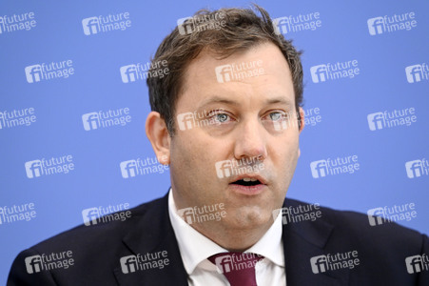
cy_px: 143
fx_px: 2203
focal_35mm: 185
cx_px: 214
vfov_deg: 7.4
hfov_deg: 11.1
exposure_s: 1/1250
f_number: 4
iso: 4000
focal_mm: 185
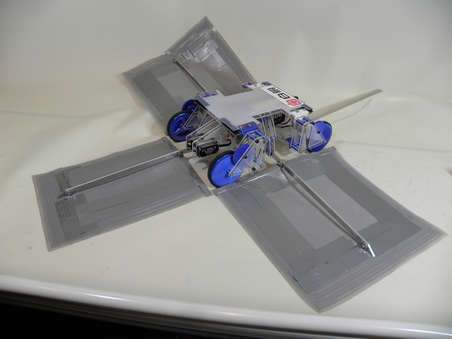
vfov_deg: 53.1
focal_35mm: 26
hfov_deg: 67.3
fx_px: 339
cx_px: 226
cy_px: 170
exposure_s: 1/61.8
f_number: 2.8
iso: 147
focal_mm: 4.6
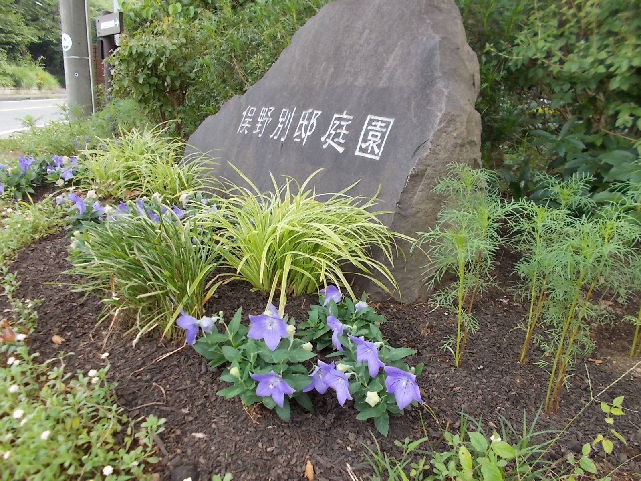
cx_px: 320
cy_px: 240
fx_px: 481
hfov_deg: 67.3
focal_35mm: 26
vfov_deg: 53.1
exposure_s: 1/125
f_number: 3.2
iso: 80
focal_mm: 4.6
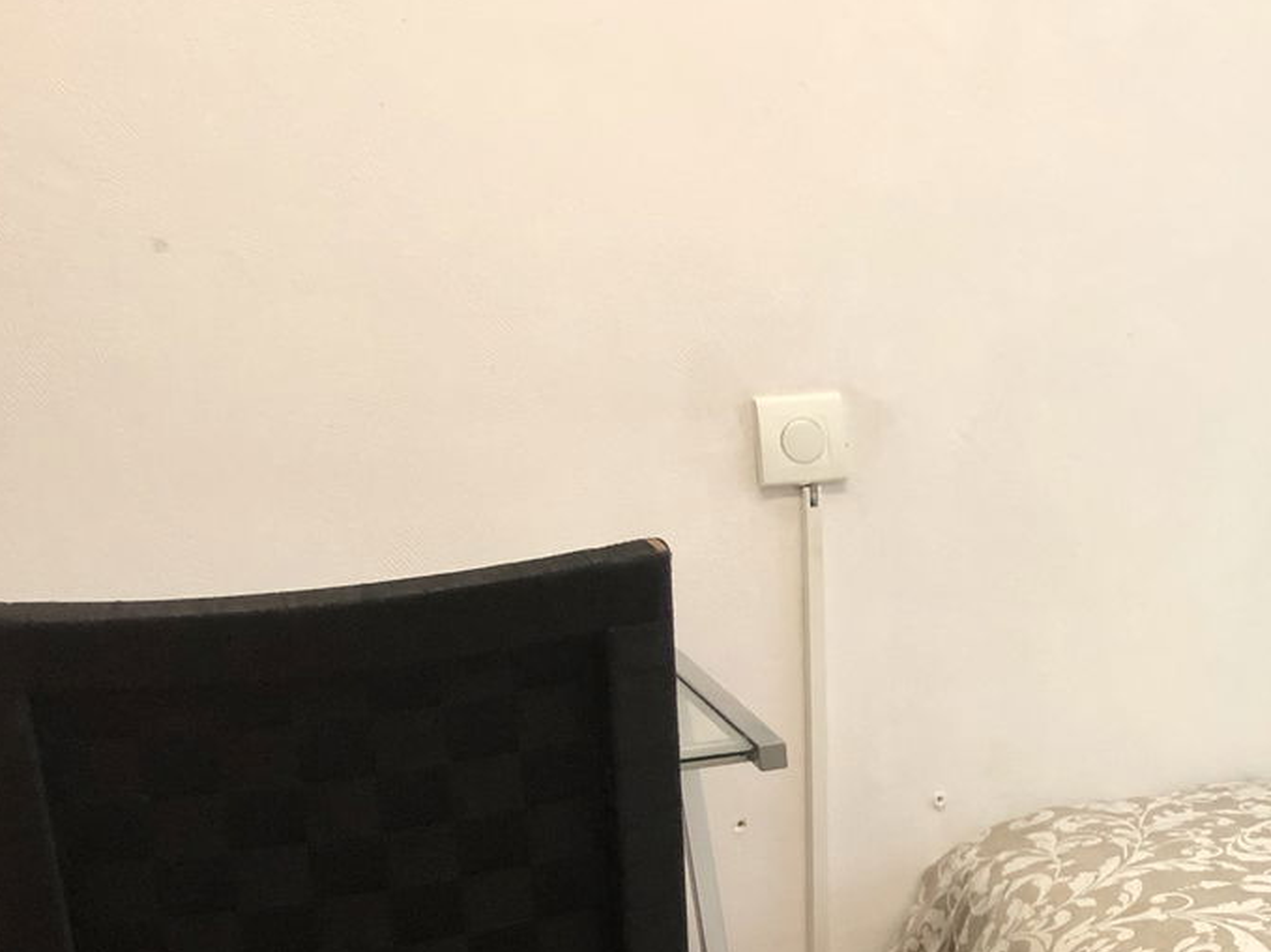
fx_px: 2423
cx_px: 1337
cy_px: 872
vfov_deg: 21.7
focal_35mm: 66
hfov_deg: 27.3
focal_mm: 3.99
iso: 40
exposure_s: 1/25
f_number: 1.8
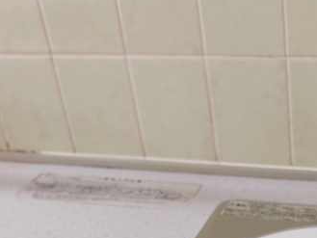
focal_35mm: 70
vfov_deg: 19.4
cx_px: 292
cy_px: 306
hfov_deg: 26.7
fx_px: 641
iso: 40
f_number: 1.8
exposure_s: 1/24
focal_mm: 5.23
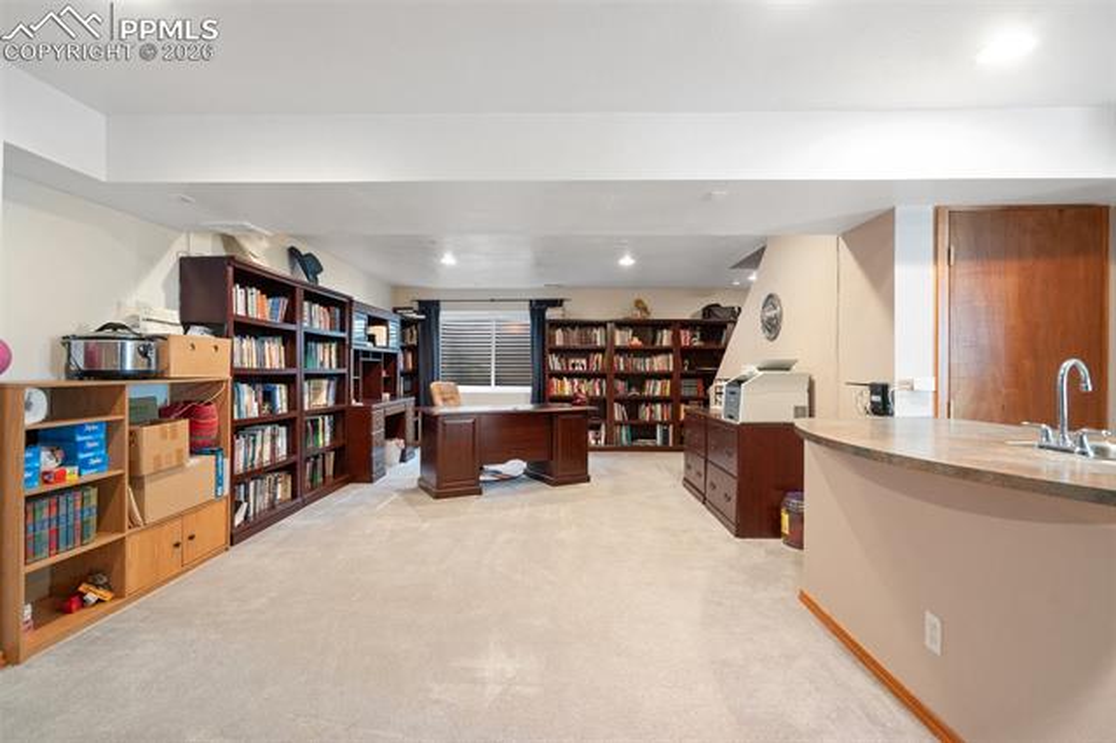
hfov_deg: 96.8
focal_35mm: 16
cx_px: 558
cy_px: 372
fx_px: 496
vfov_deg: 73.7
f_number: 6.7
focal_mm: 16
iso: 800
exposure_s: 1/2
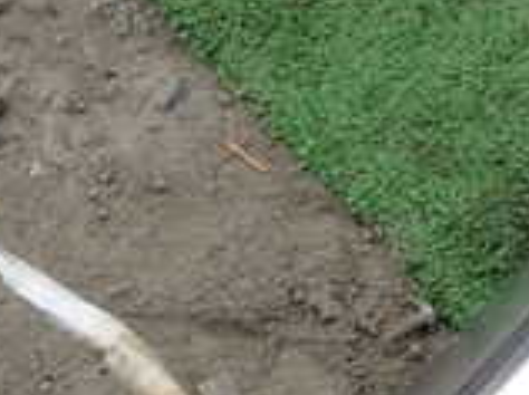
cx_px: 258
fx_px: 1739
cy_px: 495
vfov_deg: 12.6
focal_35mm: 114
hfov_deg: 17.3
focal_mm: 5.4
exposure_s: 1/320
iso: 100
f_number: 3.2
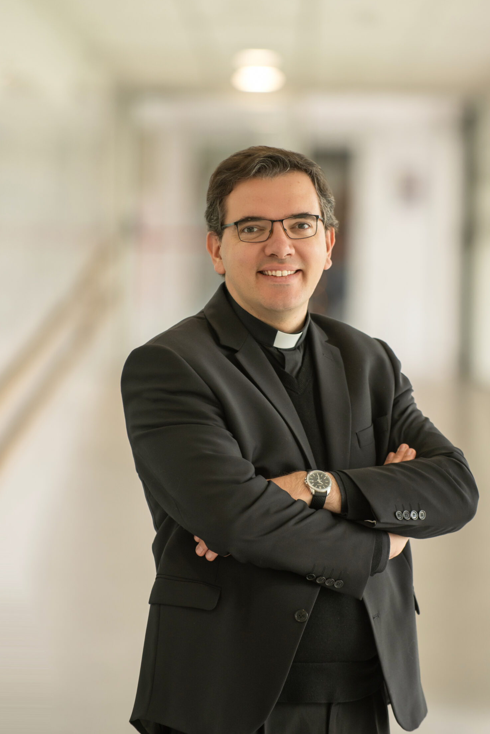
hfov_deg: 5.9
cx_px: 278
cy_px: 380
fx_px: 4714
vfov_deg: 8.9
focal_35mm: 231
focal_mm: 200
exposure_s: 1/80
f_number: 2.8
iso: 320
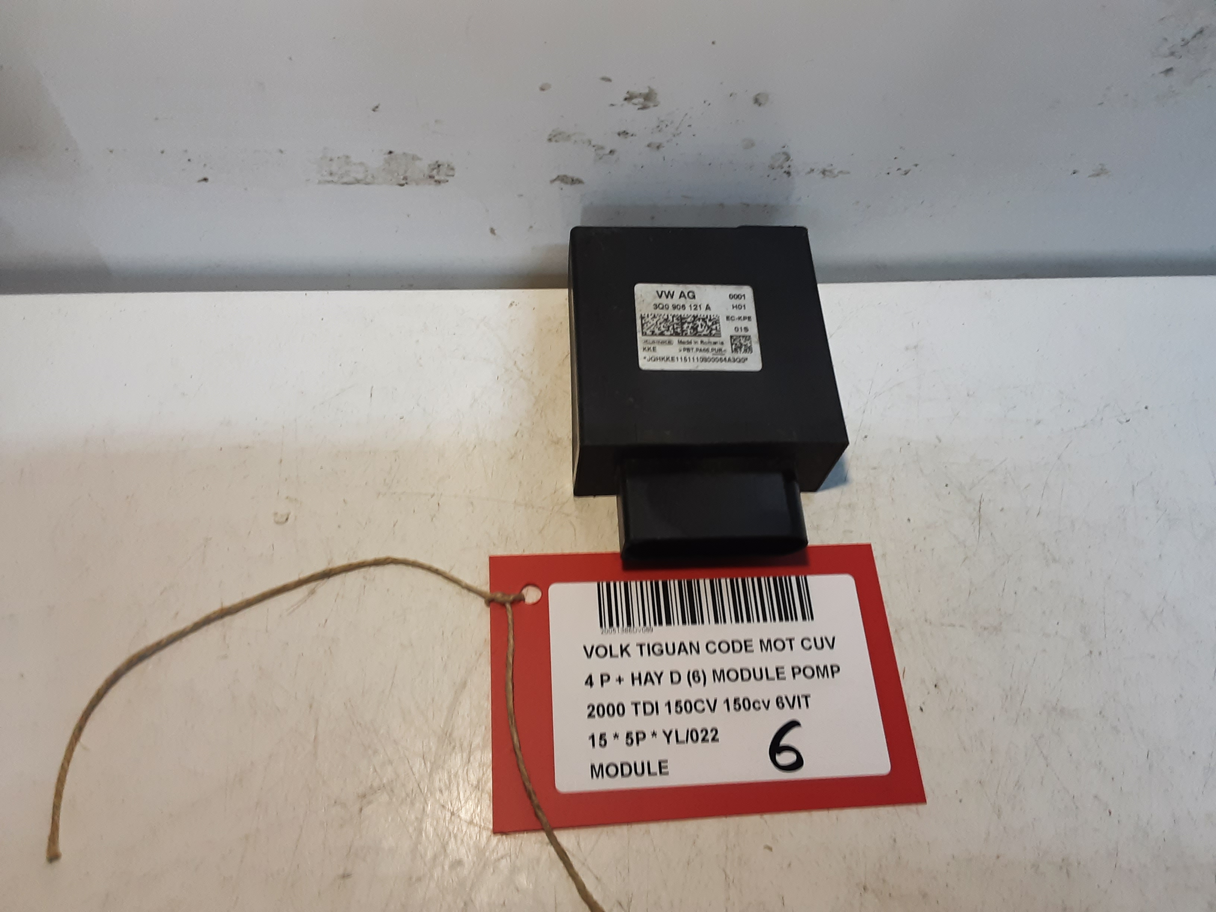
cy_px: 456
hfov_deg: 65.3
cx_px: 608
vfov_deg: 51.4
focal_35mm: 27
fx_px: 948
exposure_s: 1/50
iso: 100
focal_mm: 2.91
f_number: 1.9
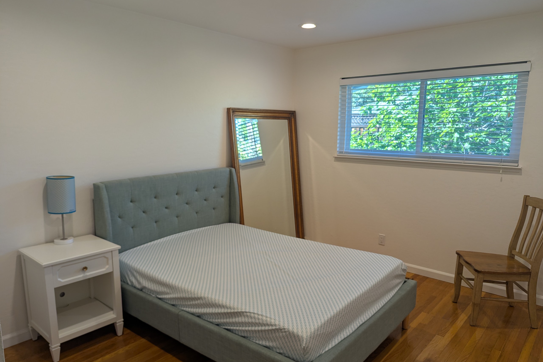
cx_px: 272
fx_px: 377
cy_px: 195
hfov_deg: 71.5
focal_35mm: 25
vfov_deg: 51.2
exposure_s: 1/120
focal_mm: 6.81
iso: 39
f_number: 1.85
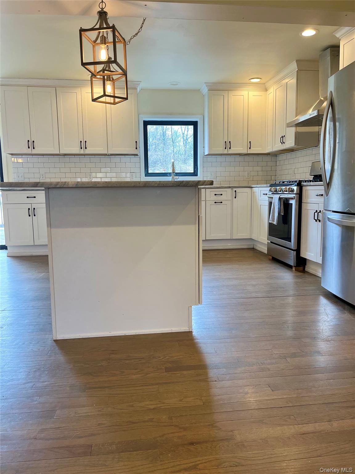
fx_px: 356
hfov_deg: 53.1
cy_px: 237
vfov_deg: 67.3
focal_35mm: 26
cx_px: 178
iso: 80
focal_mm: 5.1
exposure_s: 1/60
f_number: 1.6
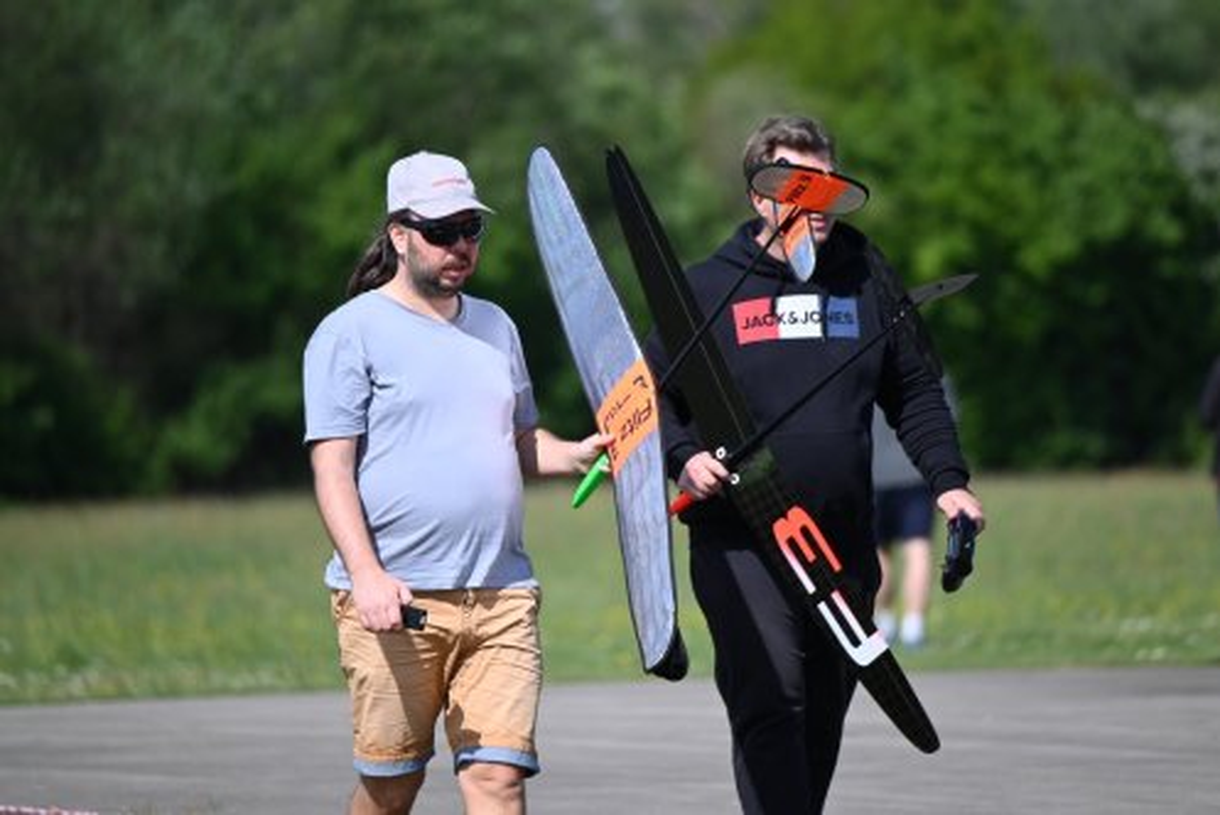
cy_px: 408
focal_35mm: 400
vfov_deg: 3.4
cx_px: 610
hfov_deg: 5.2
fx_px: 13563
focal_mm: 400
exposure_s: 1/1250
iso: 320
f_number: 6.3
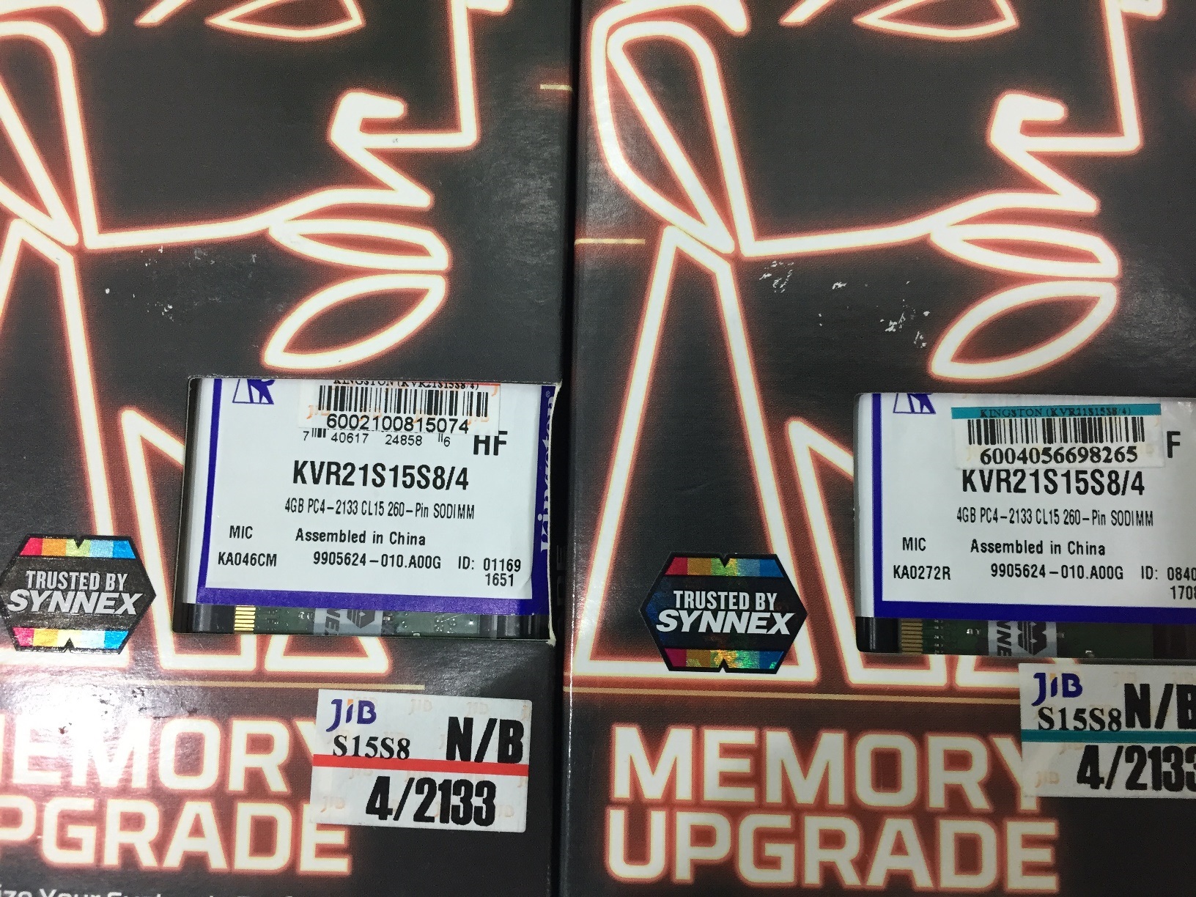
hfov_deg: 61.7
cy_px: 448
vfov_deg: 48.2
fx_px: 1002
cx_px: 598
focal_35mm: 29
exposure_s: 1/33
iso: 125
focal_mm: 4.15
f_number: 2.2
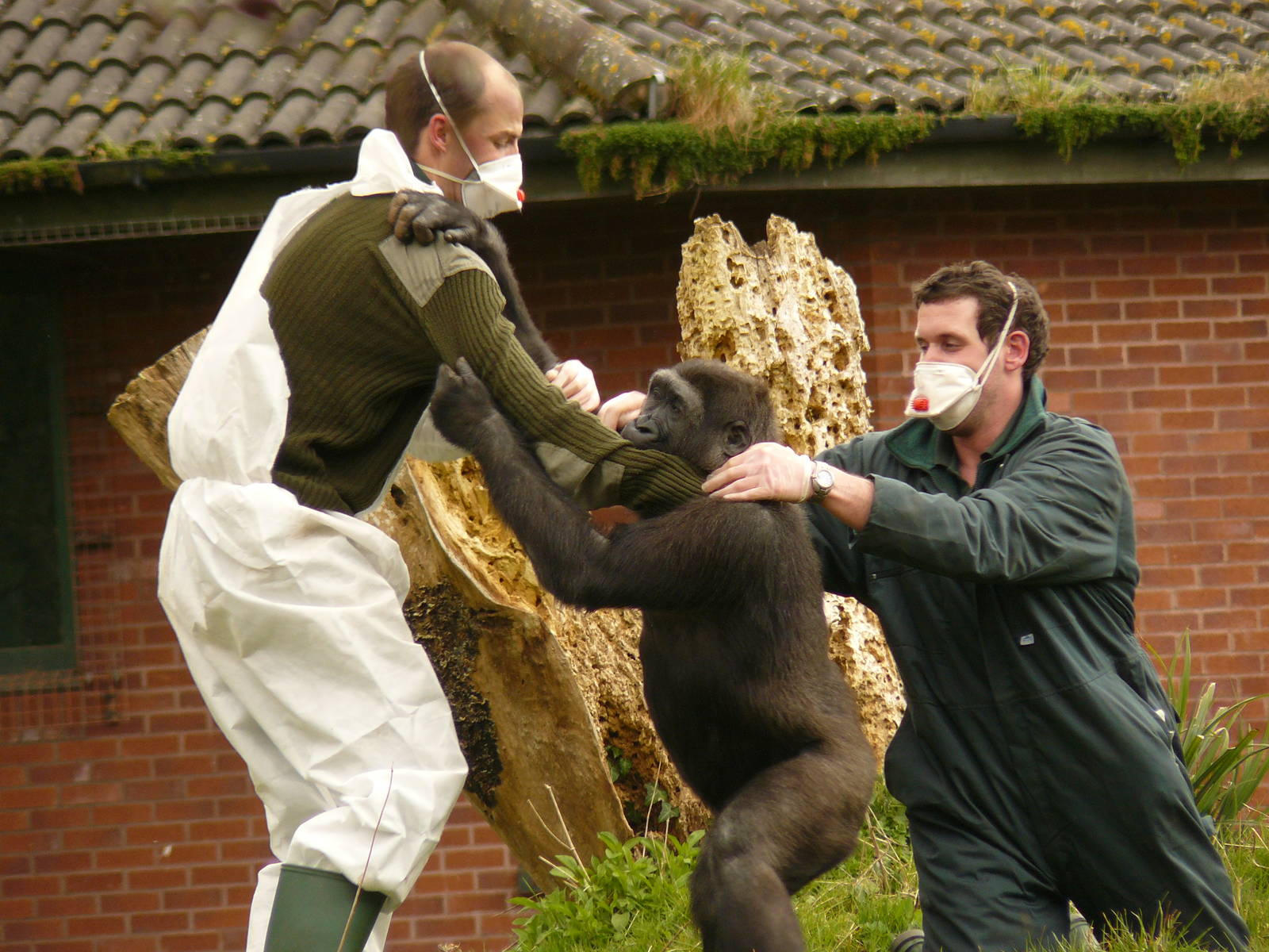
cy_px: 476
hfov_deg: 4.6
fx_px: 15837
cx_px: 634
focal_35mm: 432
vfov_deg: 3.4
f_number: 4
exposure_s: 1/125
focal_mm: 72
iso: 100
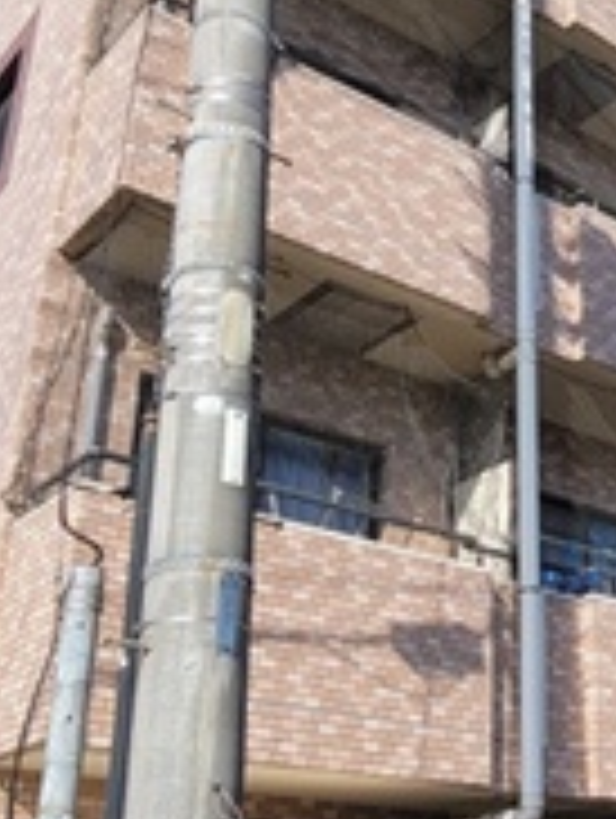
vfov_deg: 38.1
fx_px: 1184
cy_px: 436
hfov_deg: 28.1
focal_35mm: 50
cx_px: 555
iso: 64
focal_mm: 2.2
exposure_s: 1/1593
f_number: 2.2
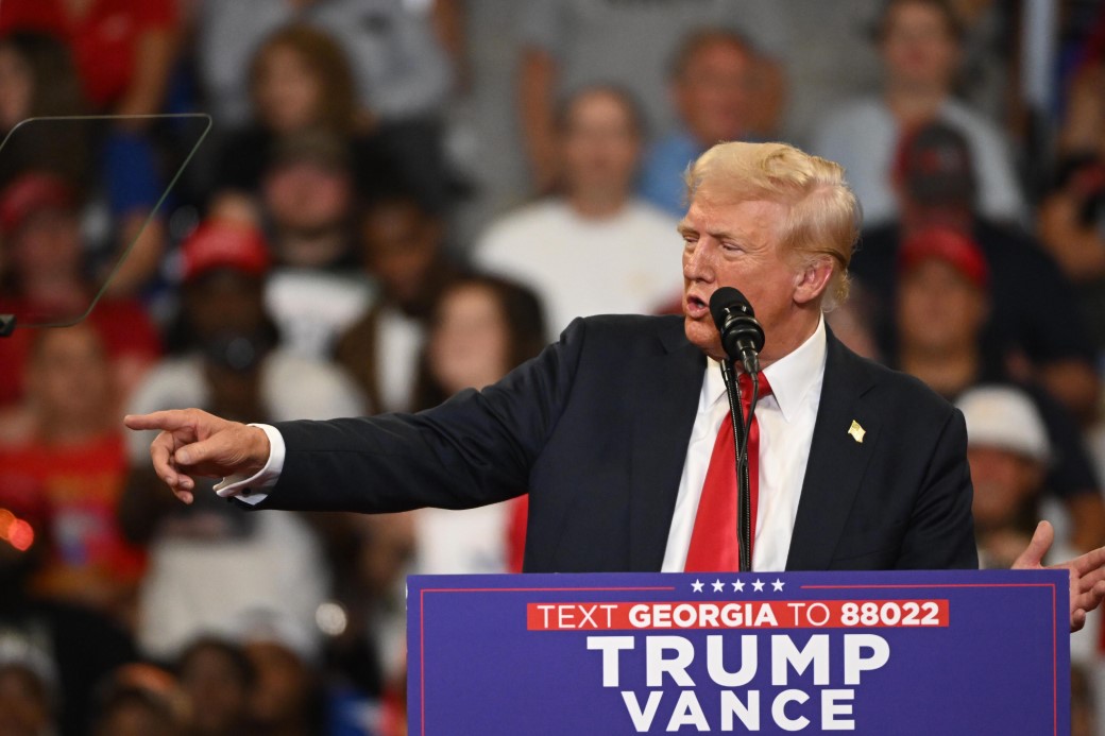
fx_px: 17492
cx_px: 552
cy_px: 368
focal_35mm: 570
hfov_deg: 3.6
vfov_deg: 2.4
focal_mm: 380
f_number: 4
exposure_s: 1/800
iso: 4000
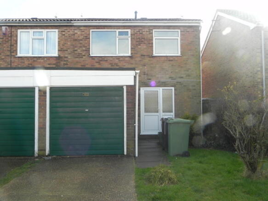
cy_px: 100
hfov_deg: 61.7
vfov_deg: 48.2
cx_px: 134
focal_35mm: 29
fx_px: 224
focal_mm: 5.2
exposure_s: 1/145
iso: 160
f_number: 5
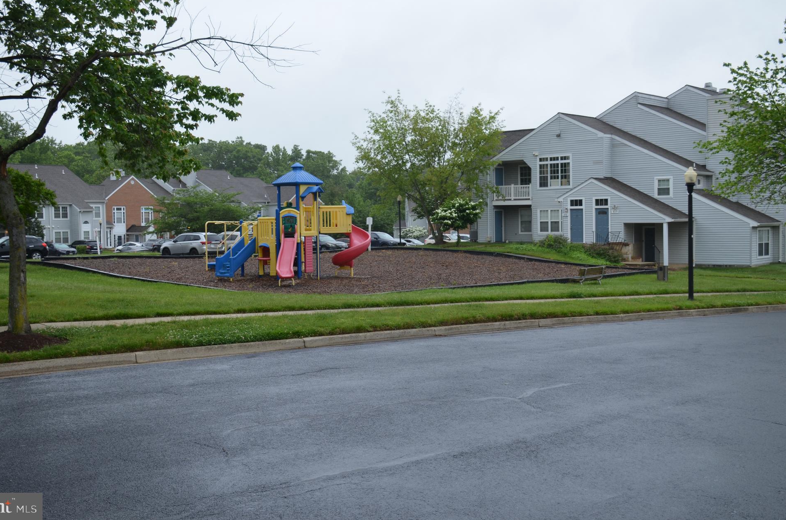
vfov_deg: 31.7
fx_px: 915
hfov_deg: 46.5
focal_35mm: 42
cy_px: 242
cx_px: 375
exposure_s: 1/160
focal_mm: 26
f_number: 6.3
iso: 200
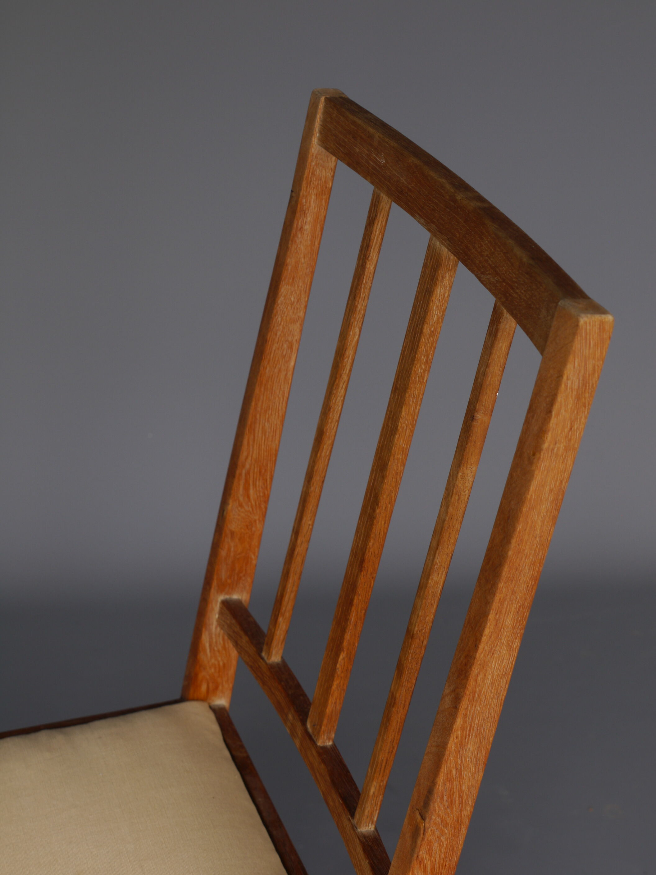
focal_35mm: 60
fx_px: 1516
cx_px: 328
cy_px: 438
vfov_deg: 32.2
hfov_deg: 24.4
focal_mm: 30
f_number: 5.3
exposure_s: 1/80
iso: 100
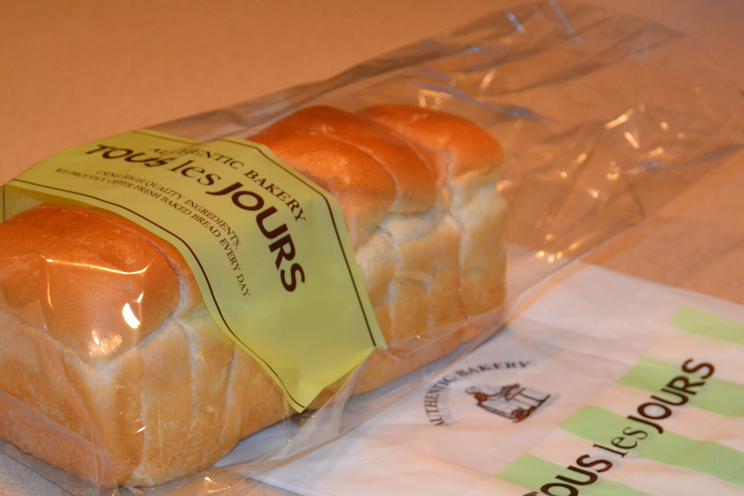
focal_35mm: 102
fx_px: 2108
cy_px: 328
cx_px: 429
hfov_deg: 20.0
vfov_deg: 13.4
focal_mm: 44
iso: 1400
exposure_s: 1/60
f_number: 5.3
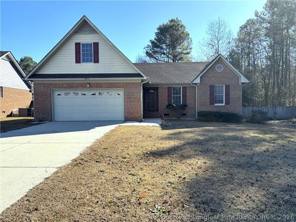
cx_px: 148
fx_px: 222
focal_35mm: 26
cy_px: 111
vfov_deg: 53.1
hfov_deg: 67.3
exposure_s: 1/1783
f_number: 1.6
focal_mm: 5.96
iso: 50
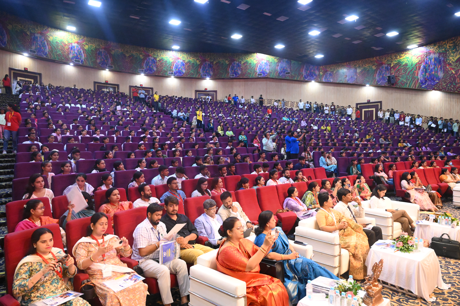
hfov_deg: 73.8
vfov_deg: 53.1
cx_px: 230
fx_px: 306
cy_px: 153
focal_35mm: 24
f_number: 4.5
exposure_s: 1/100
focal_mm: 24
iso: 12800
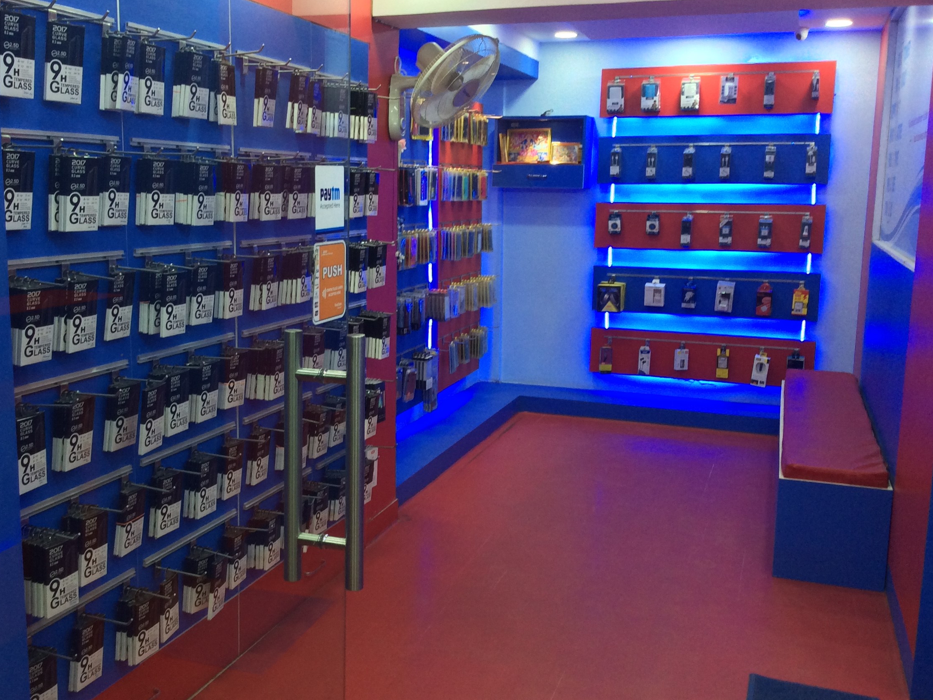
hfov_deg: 50.0
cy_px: 337
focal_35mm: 37
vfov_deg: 38.7
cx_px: 411
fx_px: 997
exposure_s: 1/25
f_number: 2.4
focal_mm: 3.3
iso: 50
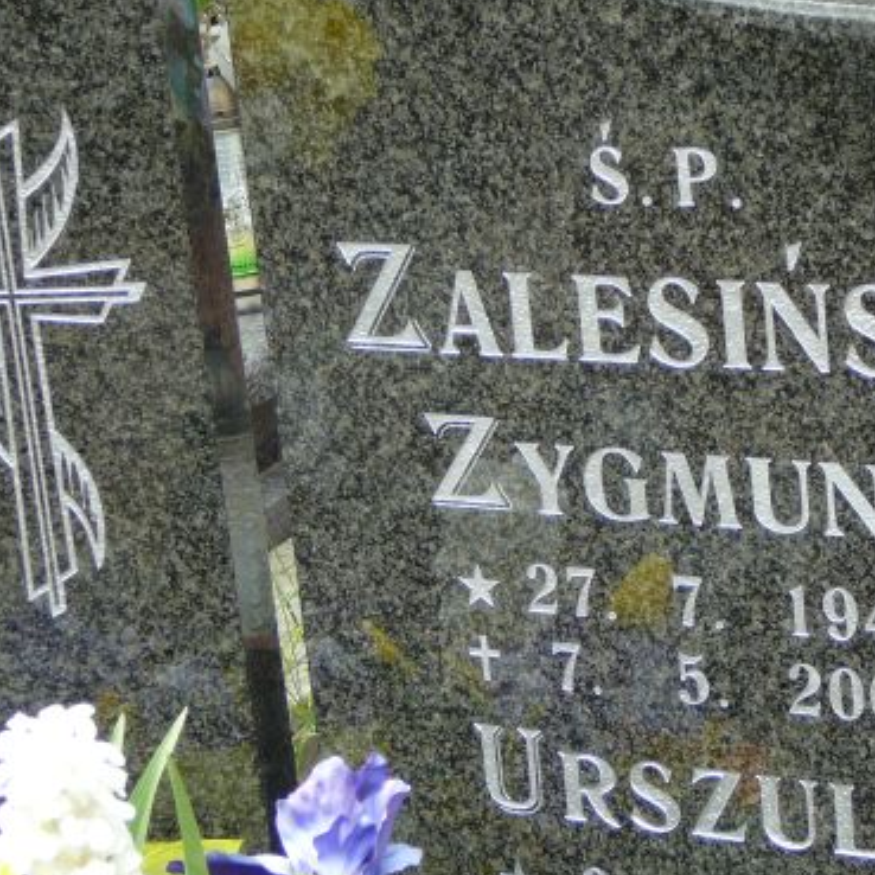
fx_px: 3375
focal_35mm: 118
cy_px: 553
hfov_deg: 14.7
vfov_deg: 14.8
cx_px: 621
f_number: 3.7
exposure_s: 1/125
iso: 80
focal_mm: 11.5
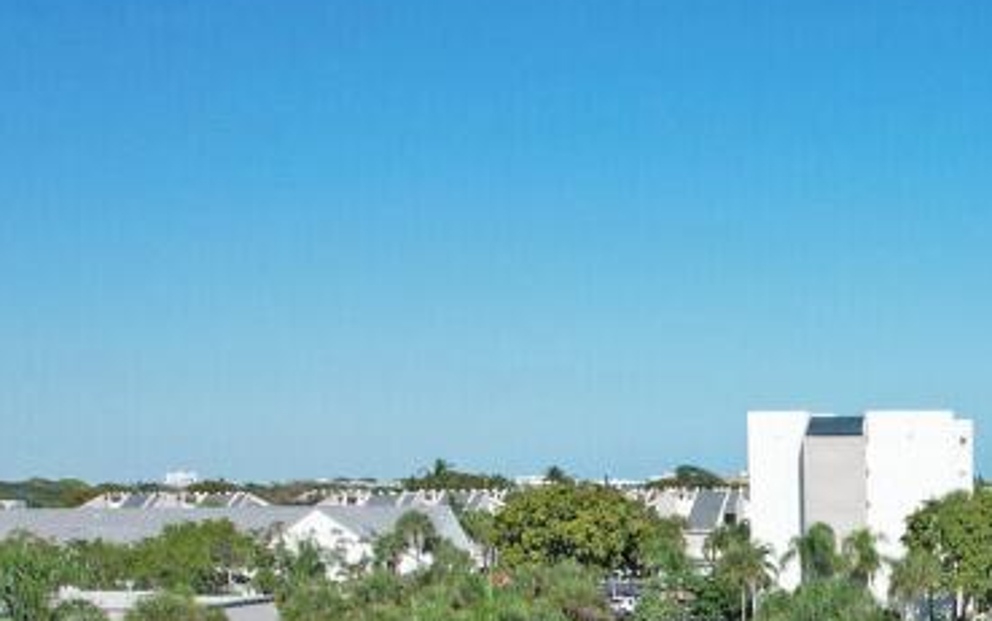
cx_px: 1048
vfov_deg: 17.4
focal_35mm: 70
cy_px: 823
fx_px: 1893
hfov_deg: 27.3
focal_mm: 8.38
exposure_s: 1/3000
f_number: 2.8
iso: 140
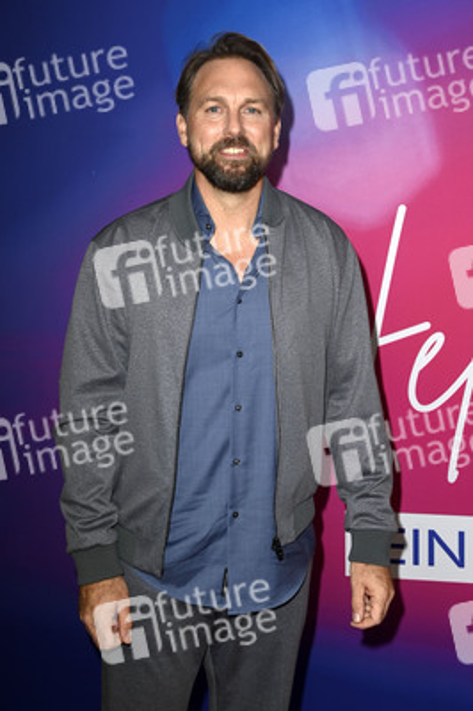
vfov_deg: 39.6
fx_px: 987
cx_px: 236
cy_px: 356
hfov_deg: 26.9
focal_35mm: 50
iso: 500
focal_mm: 50
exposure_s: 1/250
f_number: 5.6
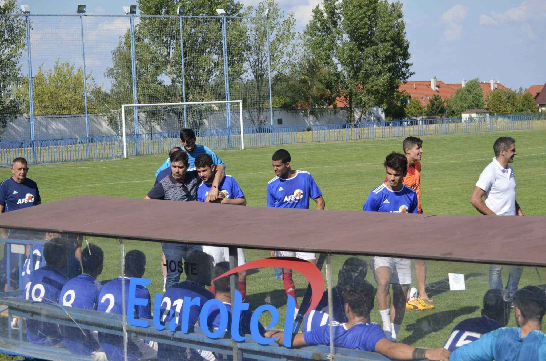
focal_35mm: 82
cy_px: 180
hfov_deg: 24.7
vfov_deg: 16.5
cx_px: 273
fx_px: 1249
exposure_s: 1/1600
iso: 400
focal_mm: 55
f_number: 6.3
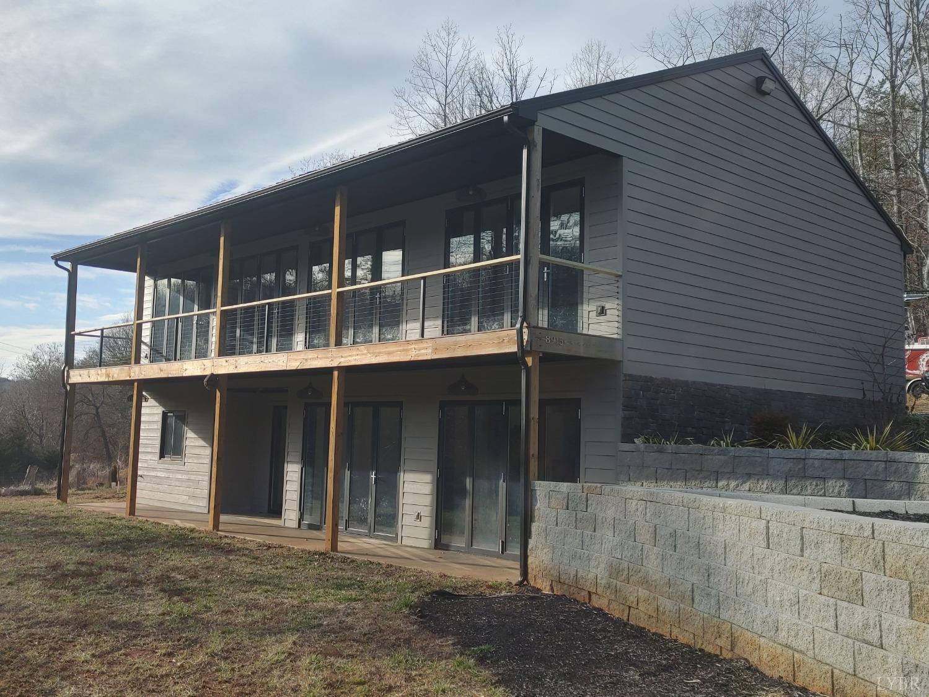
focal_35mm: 36
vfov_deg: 39.7
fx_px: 966
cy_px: 348
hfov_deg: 51.3
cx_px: 464
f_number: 1.8
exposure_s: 1/1493
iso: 50
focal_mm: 5.58
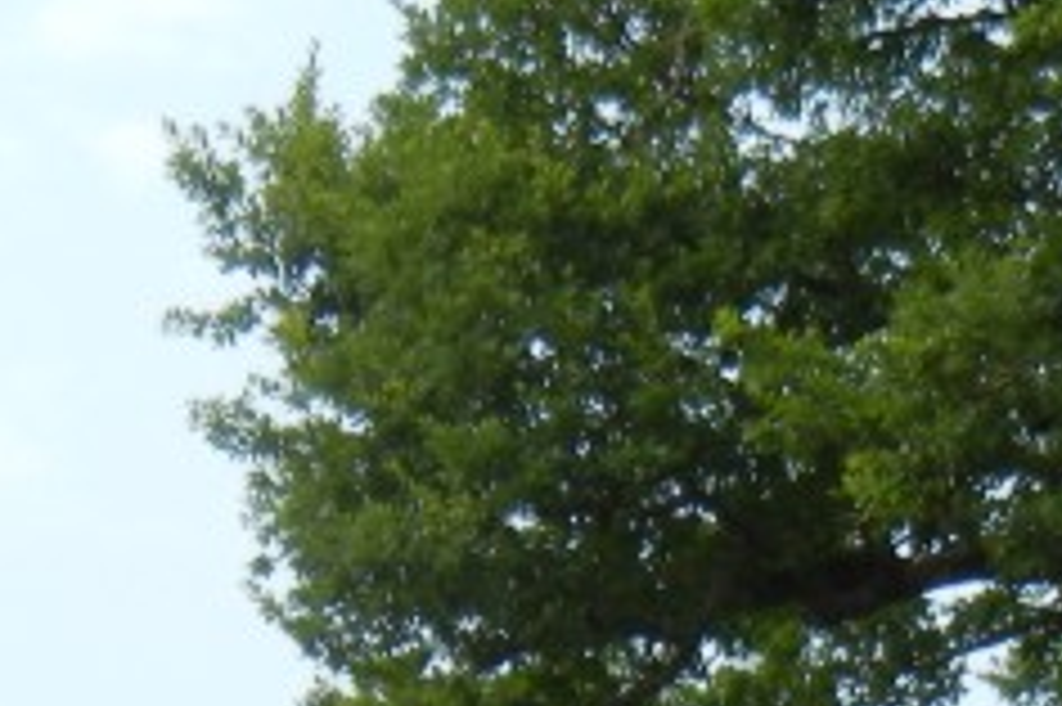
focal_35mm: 307
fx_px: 9050
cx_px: 135
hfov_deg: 6.7
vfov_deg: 4.4
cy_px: 1291
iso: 160
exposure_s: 1/280
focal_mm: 12.2
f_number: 4.1
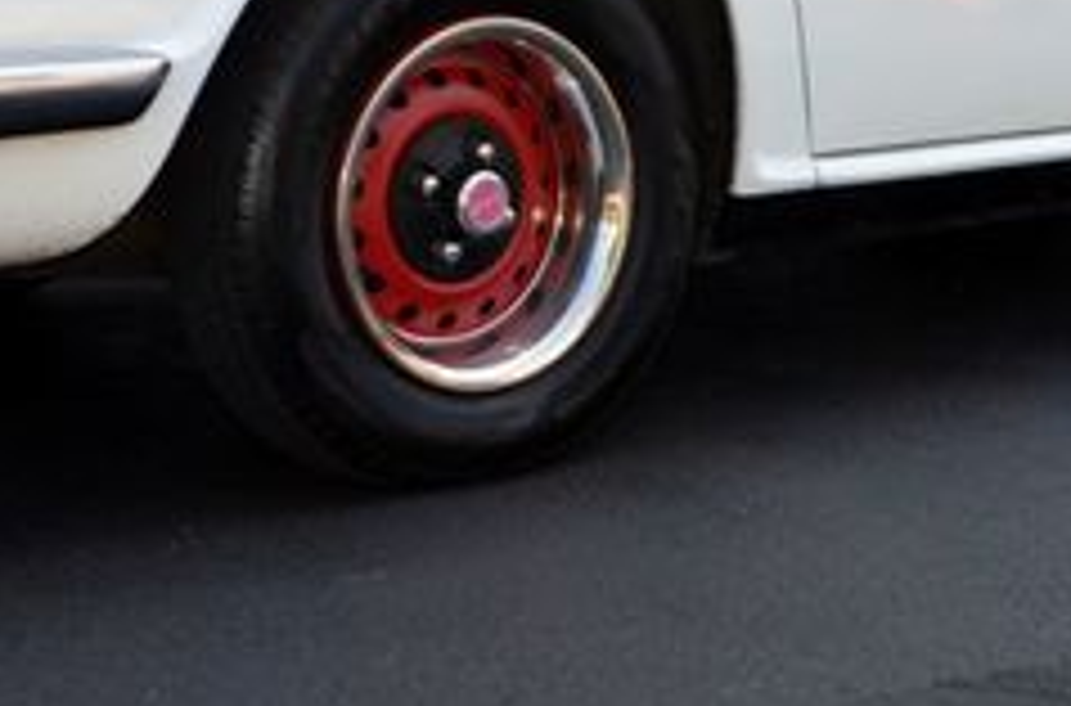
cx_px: 495
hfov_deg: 21.1
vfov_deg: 13.8
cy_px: 22
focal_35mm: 97
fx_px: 2876
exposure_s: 1/200
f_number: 5
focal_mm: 24
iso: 100
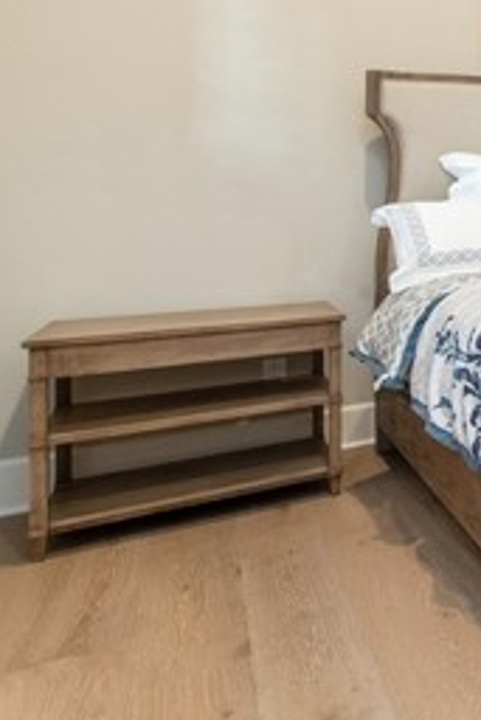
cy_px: 211
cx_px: 866
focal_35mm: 35
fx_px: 700
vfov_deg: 52.8
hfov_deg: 22.2
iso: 1400
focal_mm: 14
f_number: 4
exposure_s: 1/60
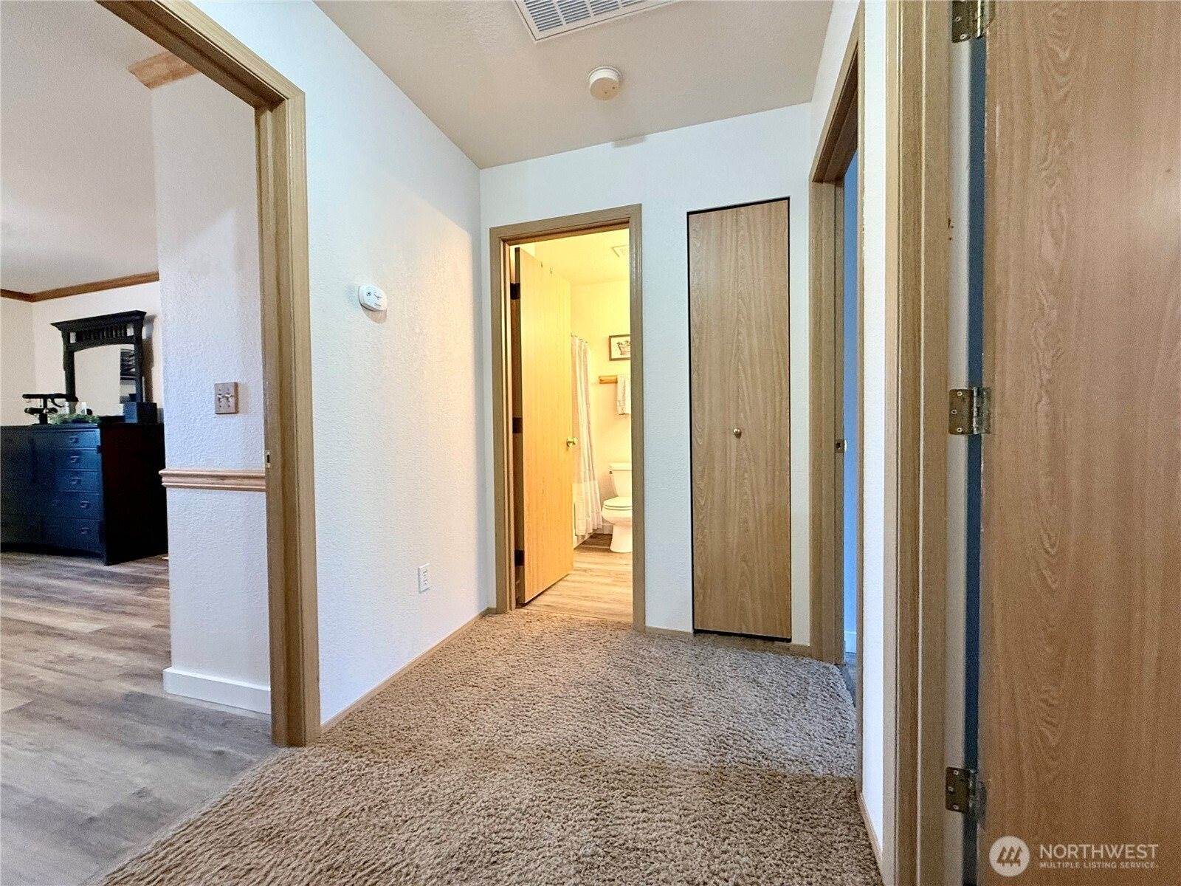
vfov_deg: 85.7
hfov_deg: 102.1
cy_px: 443
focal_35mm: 14
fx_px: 478
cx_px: 590
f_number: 2.2
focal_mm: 2.22
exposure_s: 1/60
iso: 320
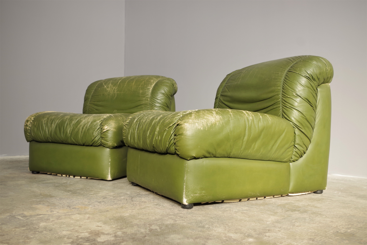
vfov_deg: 36.9
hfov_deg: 53.1
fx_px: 367
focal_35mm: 36
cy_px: 122
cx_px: 184
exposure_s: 1/10
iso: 100
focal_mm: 24.38
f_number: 4
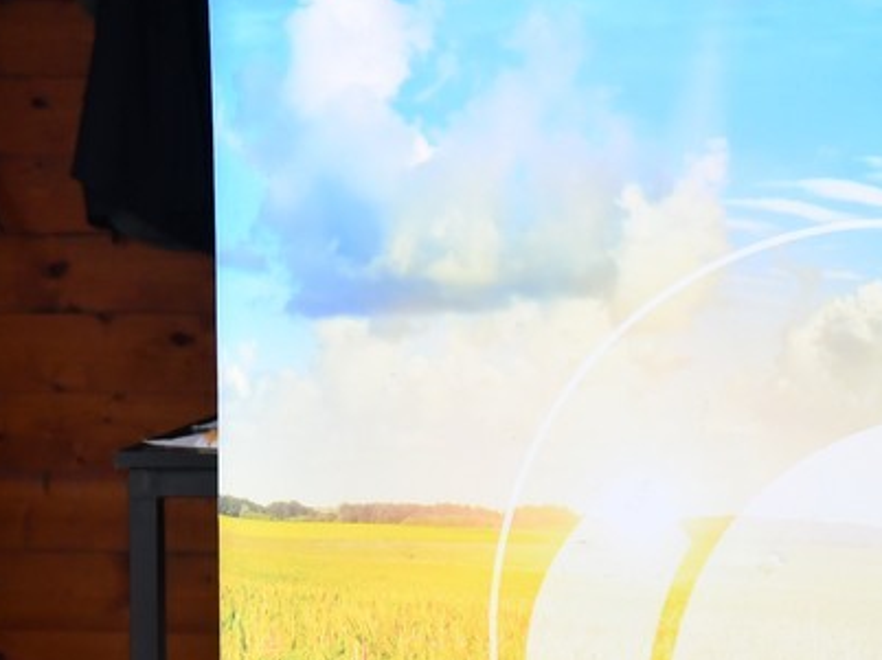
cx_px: 129
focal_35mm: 206
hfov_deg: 9.6
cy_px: 122
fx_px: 5246
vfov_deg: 7.2
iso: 500
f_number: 4.8
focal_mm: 56
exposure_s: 1/500
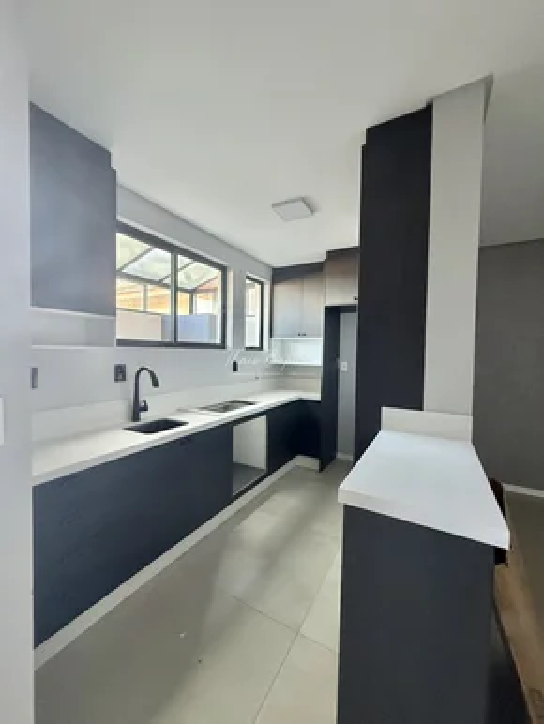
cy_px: 362
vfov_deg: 102.0
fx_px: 293
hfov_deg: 85.7
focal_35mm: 14
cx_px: 272
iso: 500
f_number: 2.2
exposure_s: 1/60
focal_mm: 2.22
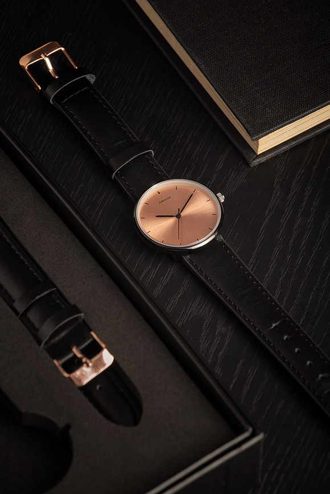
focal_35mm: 200
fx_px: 2746
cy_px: 247
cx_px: 165
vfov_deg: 10.3
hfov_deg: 6.9
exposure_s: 1/125
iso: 50
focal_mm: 200
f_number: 13
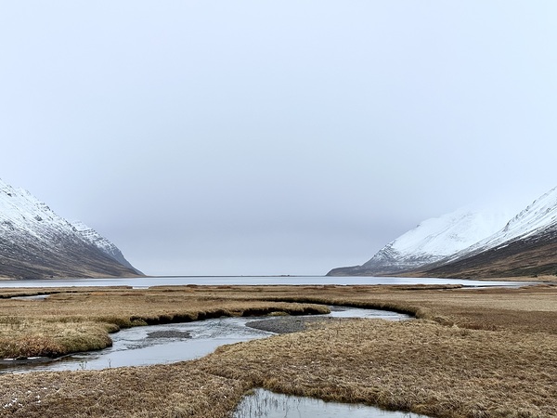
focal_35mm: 48
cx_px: 278
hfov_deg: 39.7
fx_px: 772
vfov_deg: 30.3
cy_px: 209
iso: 64
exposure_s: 1/816
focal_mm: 6.86
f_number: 1.78
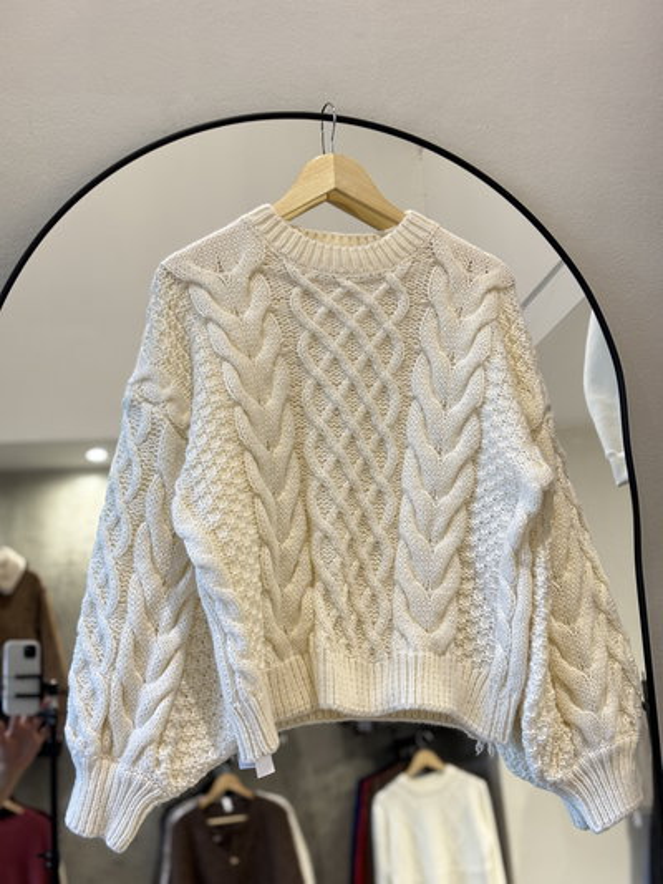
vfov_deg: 36.8
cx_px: 332
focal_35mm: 52
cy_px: 442
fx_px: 1327
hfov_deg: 28.0
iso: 100
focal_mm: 5.96
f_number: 1.6
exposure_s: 1/50
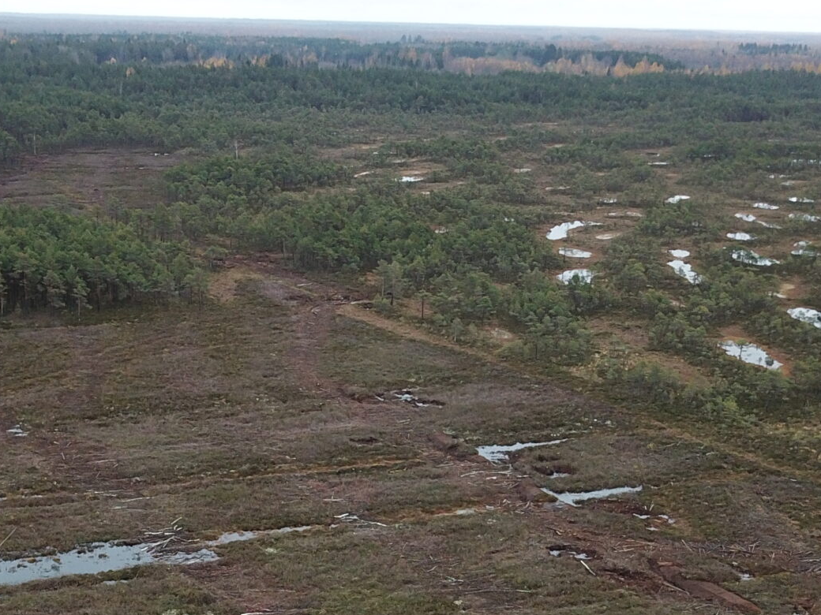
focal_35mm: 64
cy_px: 676
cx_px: 256
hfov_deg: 30.0
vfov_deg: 21.7
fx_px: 1518
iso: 179
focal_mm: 4.73
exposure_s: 1/100
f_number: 2.2
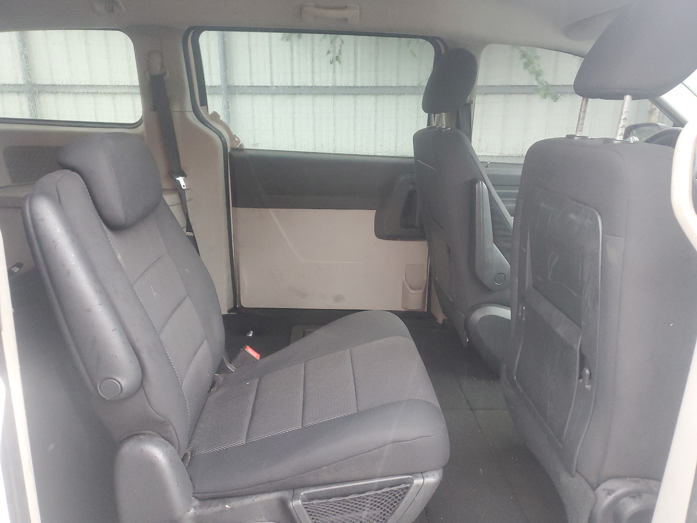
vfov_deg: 53.1
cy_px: 262
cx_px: 348
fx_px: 524
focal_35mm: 26
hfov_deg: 67.3
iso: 287
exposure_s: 1/60.2
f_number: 1.5
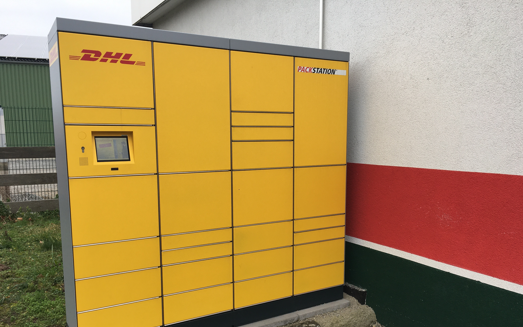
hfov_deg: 61.2
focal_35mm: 31
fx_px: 442
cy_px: 197
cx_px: 261
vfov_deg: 40.4
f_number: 2.2
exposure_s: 1/216
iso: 25
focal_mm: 4.15
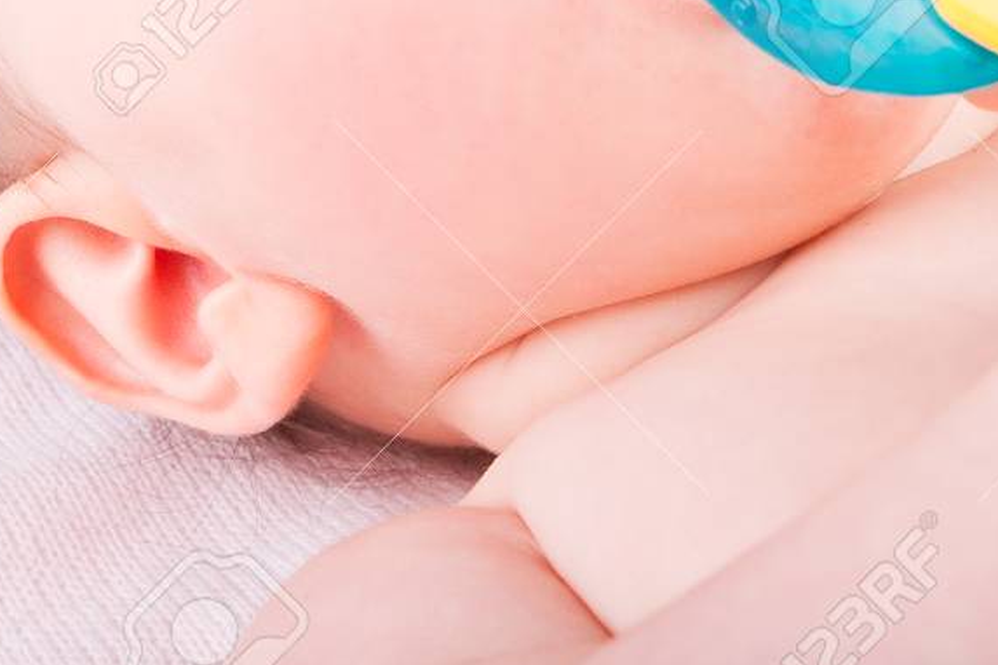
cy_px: -71
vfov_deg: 8.0
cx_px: 521
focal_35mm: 170
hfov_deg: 12.1
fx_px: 4712
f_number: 10
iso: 100
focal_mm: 50
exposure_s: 1/160
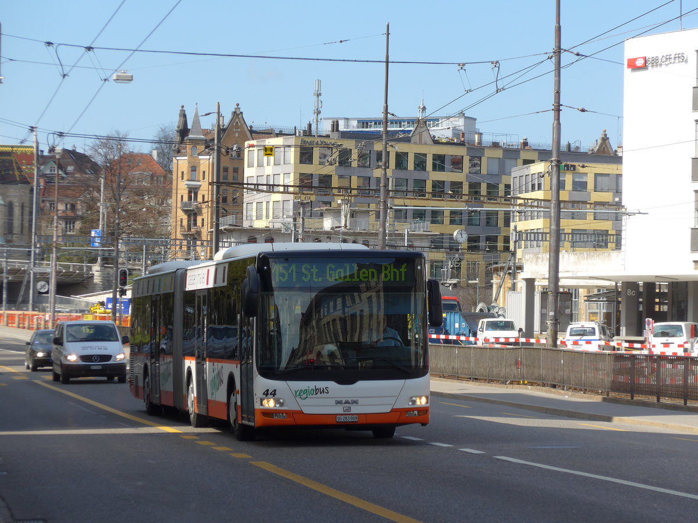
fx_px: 2662
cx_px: 349
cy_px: 262
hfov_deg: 14.9
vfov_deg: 11.2
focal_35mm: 132
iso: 80
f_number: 5.3
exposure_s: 1/320
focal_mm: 25.7
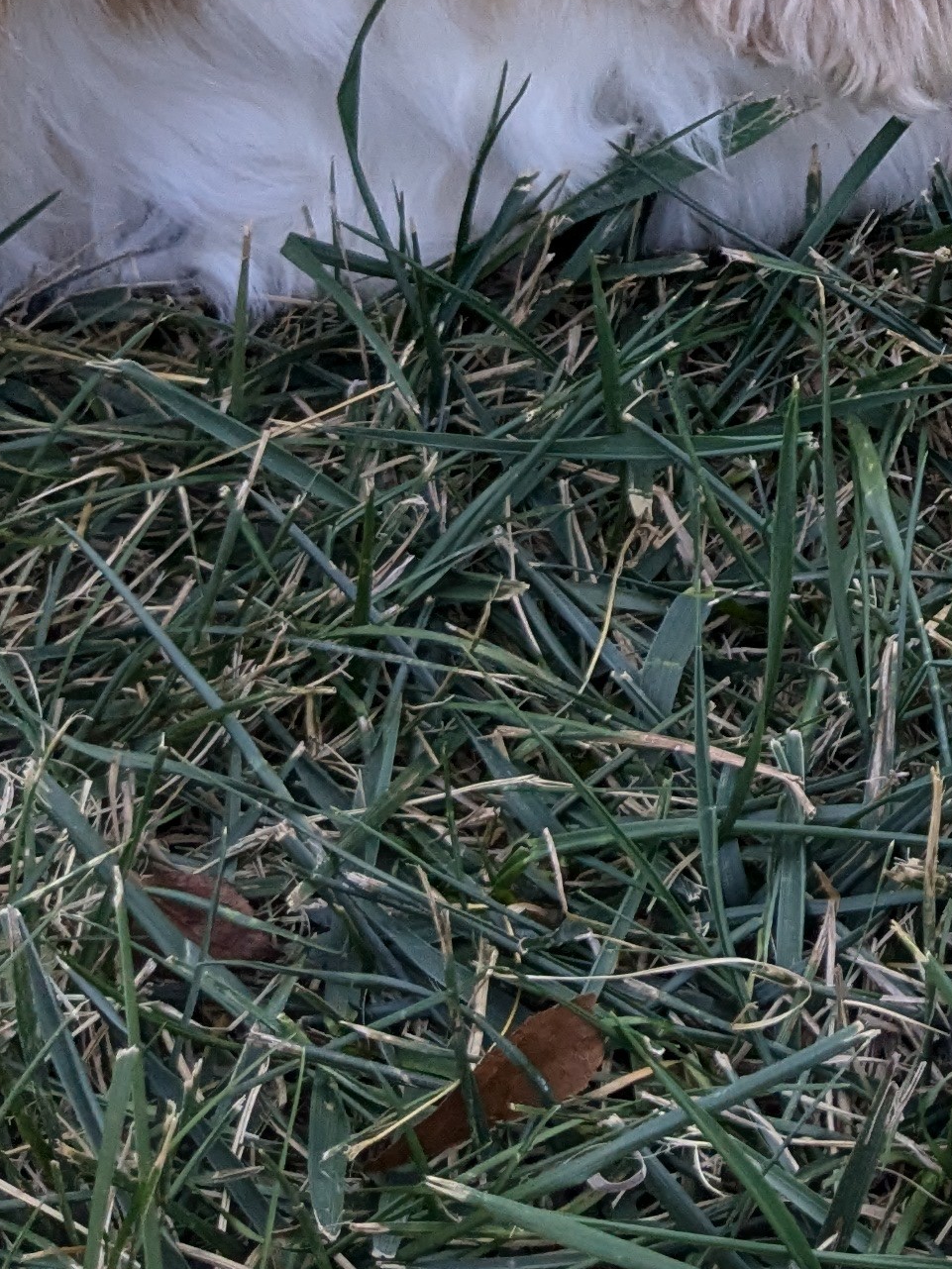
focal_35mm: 85
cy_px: -46
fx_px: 3116
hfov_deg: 15.9
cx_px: 1434
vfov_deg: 22.0
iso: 54
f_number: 1.73
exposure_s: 1/779
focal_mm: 4.38
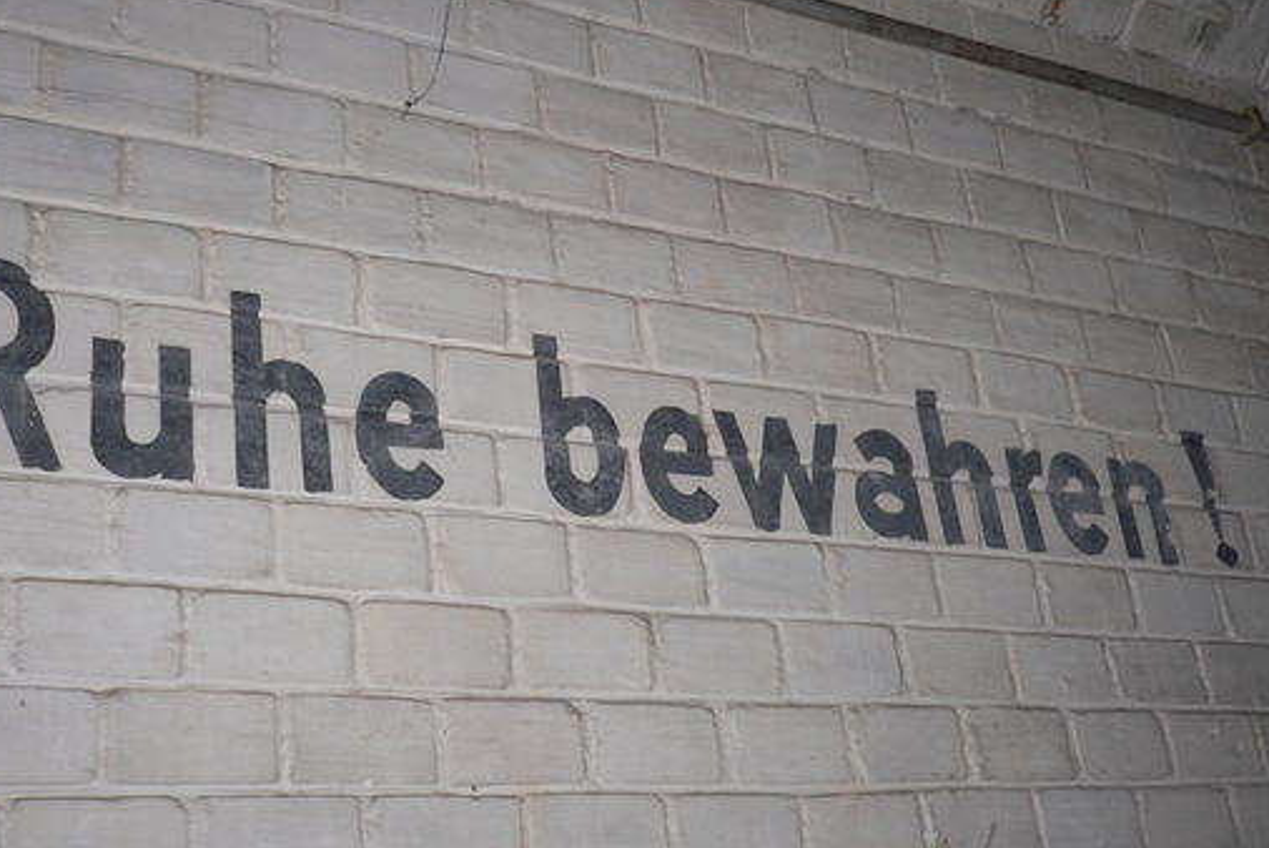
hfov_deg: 42.7
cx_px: 650
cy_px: 409
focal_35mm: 46
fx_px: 1622
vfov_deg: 29.3
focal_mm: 5.8
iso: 100
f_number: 2.8
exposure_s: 1/60
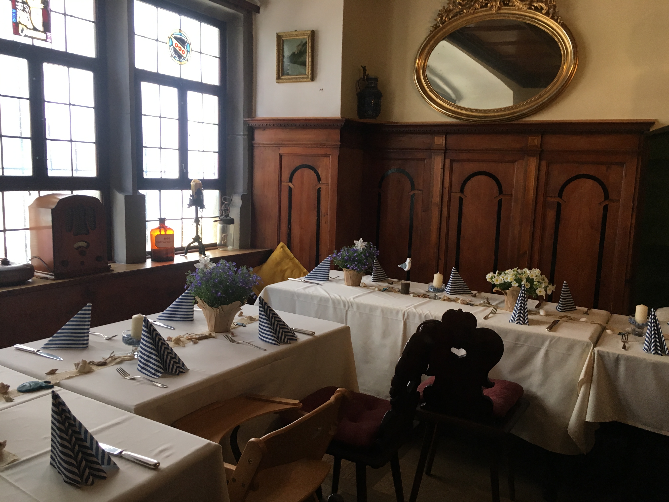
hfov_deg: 61.7
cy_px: 251
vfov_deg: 48.2
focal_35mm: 29
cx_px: 334
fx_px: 560
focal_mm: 4.15
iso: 40
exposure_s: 1/33
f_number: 2.2
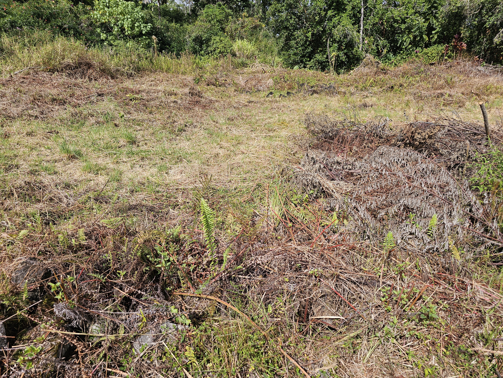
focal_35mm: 23
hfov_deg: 73.9
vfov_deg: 58.9
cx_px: 252
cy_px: 189
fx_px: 334
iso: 10
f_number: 1.7
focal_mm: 6.3
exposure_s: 1/836
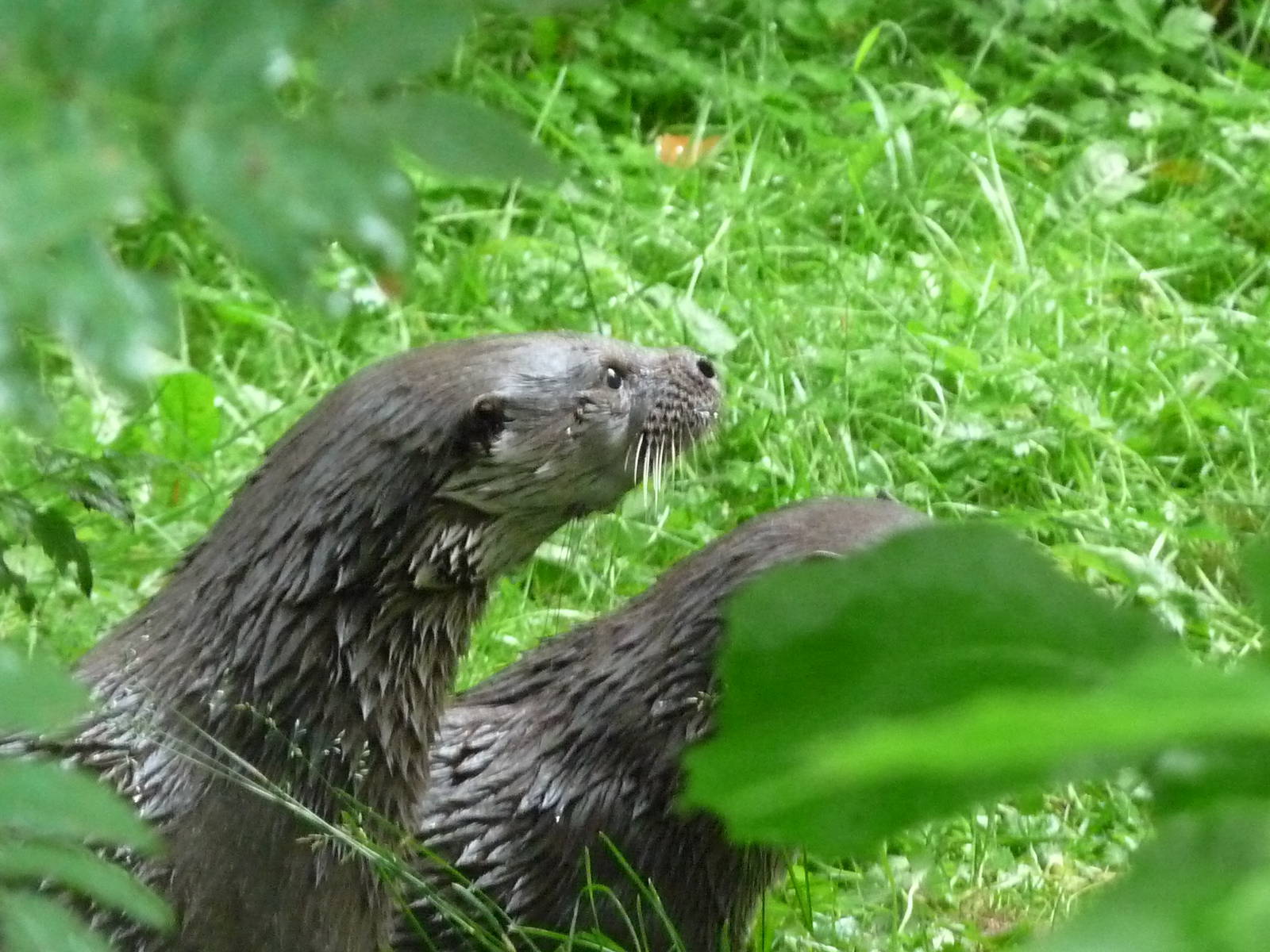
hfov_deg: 4.6
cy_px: 476
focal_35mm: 433
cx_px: 635
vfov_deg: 3.4
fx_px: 15886
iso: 800
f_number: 3.7
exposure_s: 1/80
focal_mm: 43.3
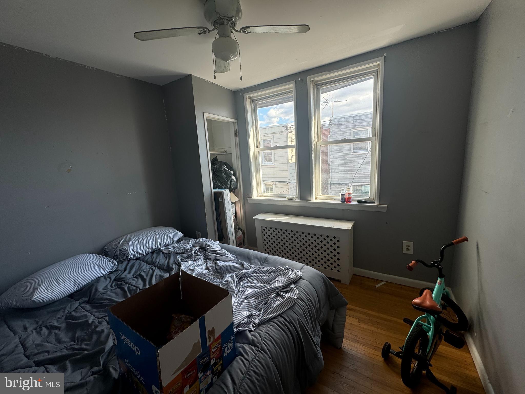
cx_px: 262
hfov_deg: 102.1
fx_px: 212
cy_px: 197
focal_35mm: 14
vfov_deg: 85.7
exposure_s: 1/201
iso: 40
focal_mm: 2.22
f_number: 2.2
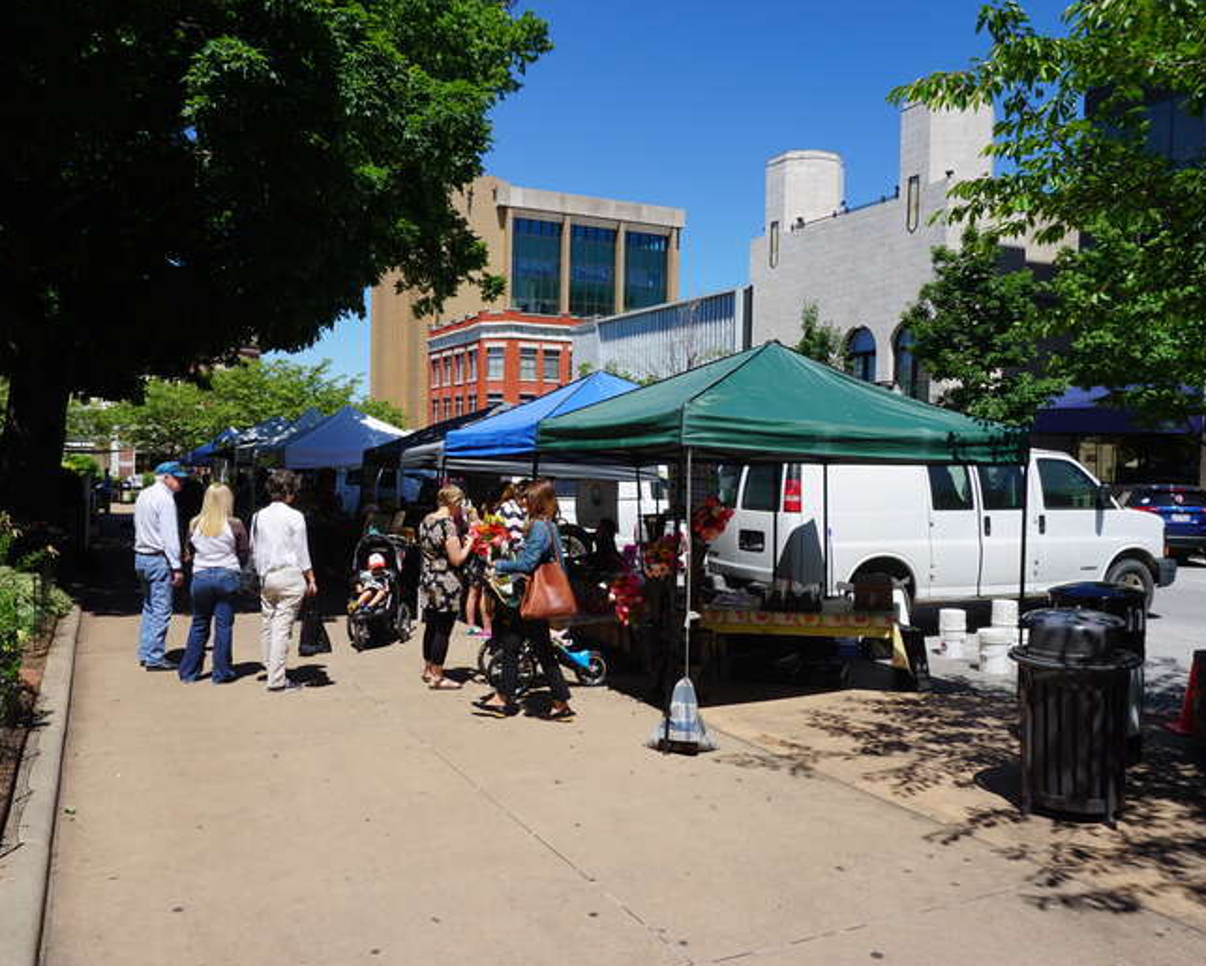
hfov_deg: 62.1
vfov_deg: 51.6
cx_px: 555
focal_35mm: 28
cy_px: 496
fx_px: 1000
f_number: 11
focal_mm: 16
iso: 100
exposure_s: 1/125
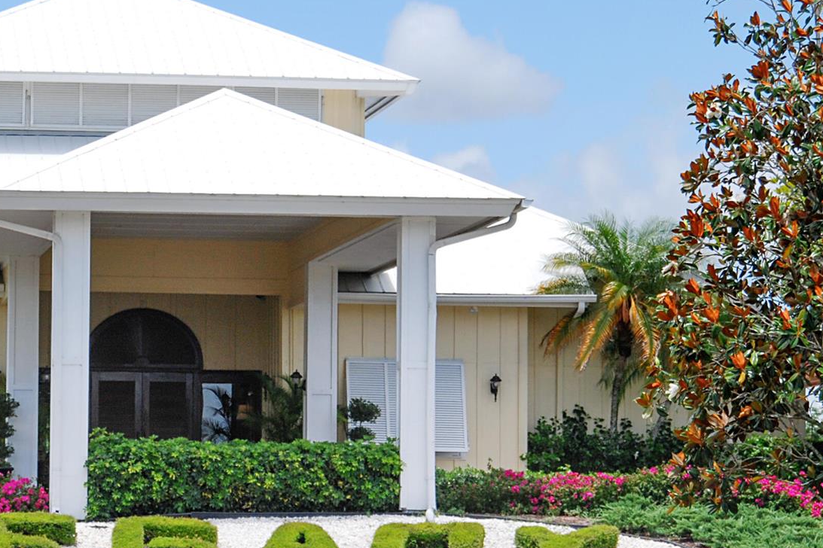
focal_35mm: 183
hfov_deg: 11.2
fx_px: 4181
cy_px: 303
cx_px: 171
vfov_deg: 7.5
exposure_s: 1/500
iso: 200
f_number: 9
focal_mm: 65
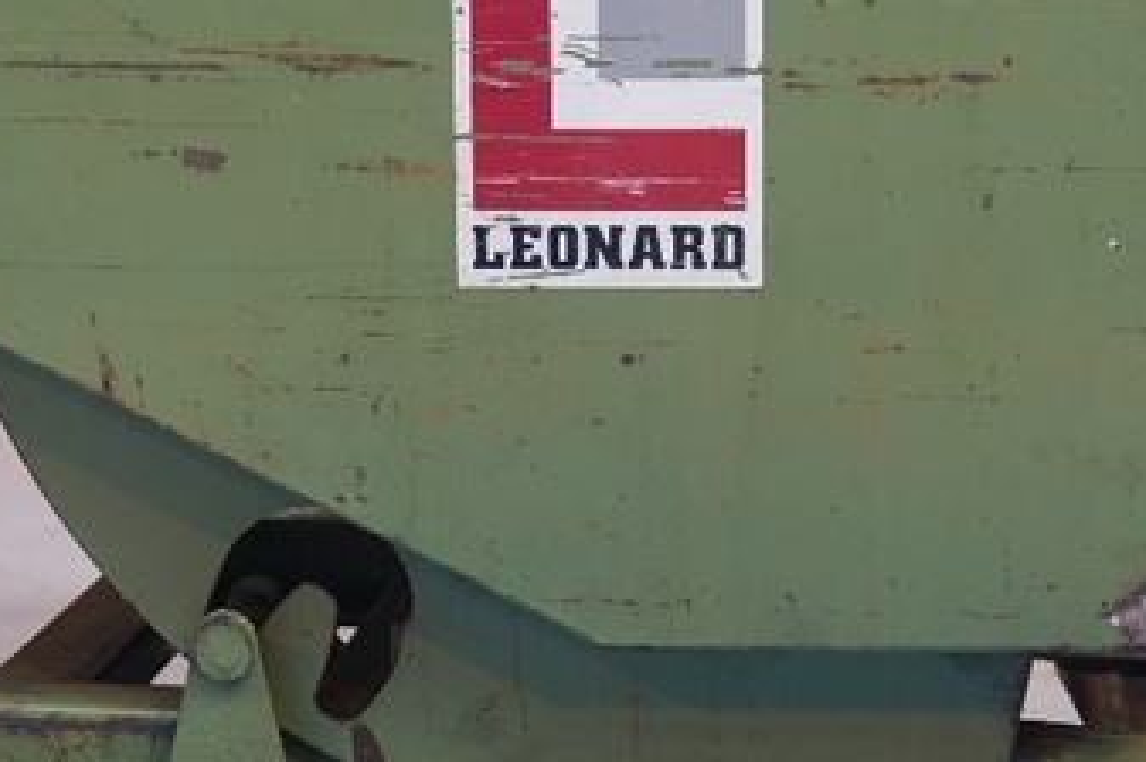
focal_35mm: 93
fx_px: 2960
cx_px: 530
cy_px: 408
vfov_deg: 14.7
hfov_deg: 21.9
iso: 800
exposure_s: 1/160
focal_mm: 29
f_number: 4.5
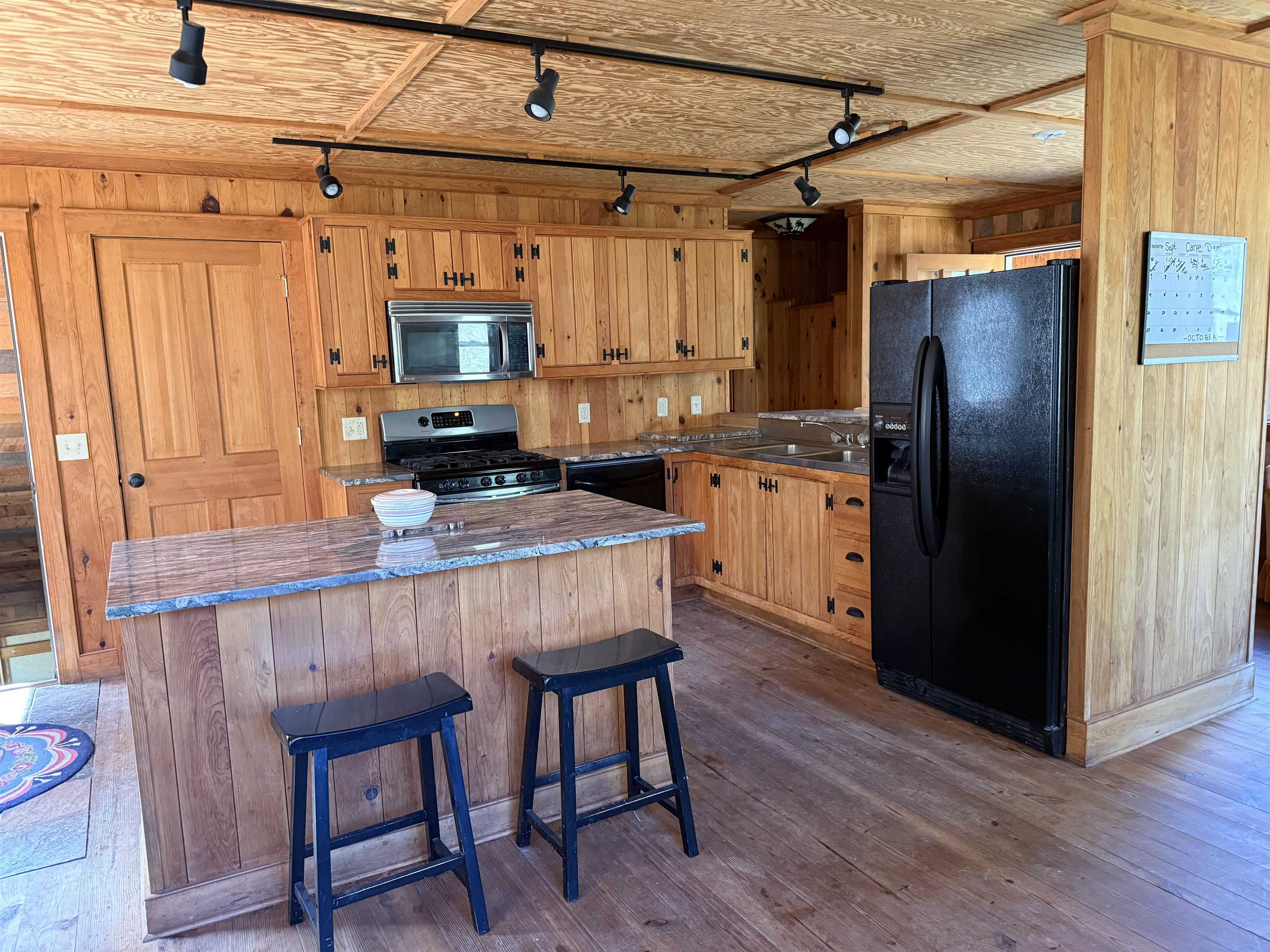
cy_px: 476
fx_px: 881
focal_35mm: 24
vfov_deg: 56.8
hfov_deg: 71.6
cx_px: 635
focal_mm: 6.76
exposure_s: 1/60
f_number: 1.78
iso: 500
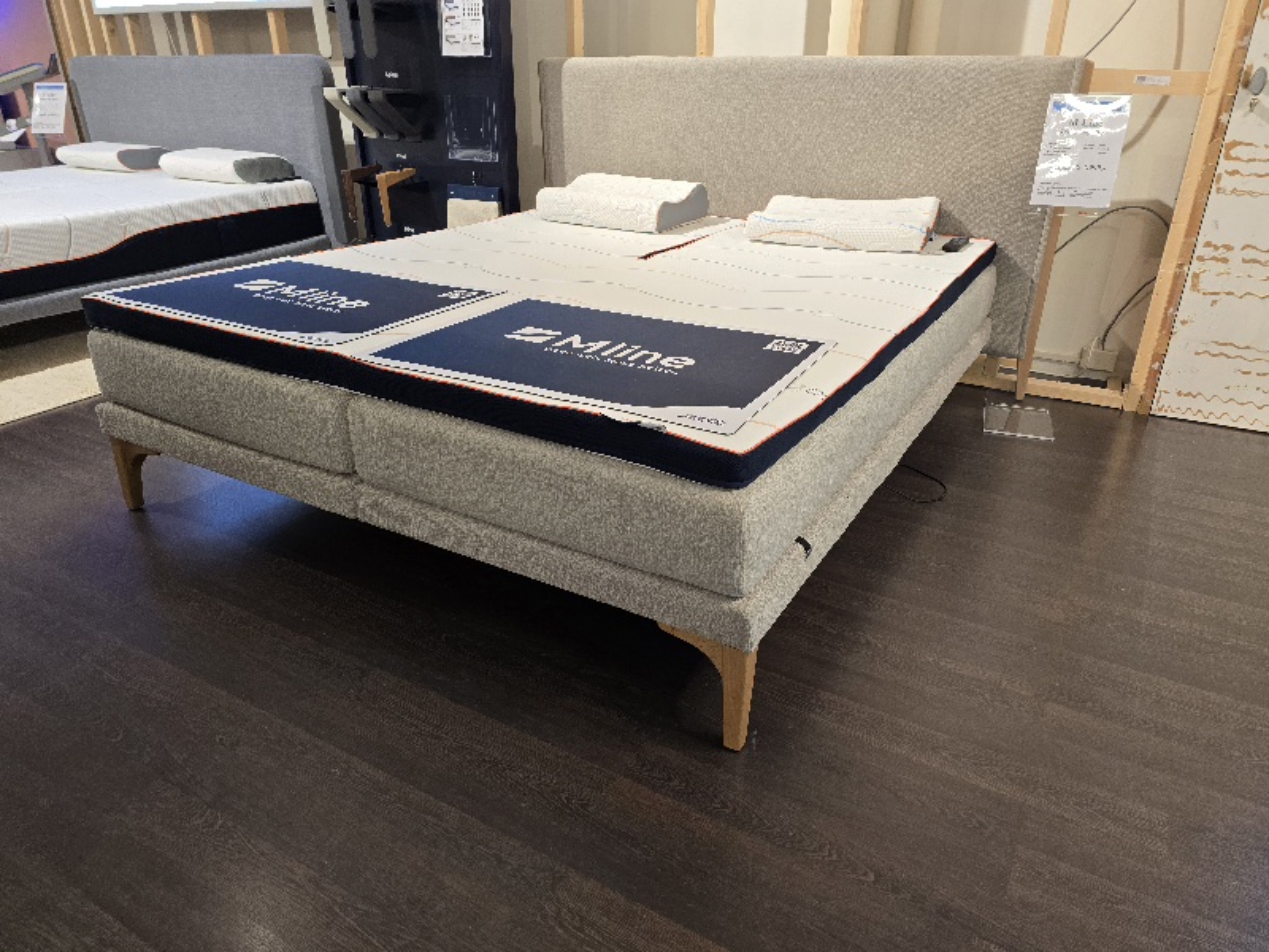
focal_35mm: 23
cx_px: 634
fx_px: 843
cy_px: 476
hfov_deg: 73.9
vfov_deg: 58.9
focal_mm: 6.3
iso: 320
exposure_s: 1/101
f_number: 1.7
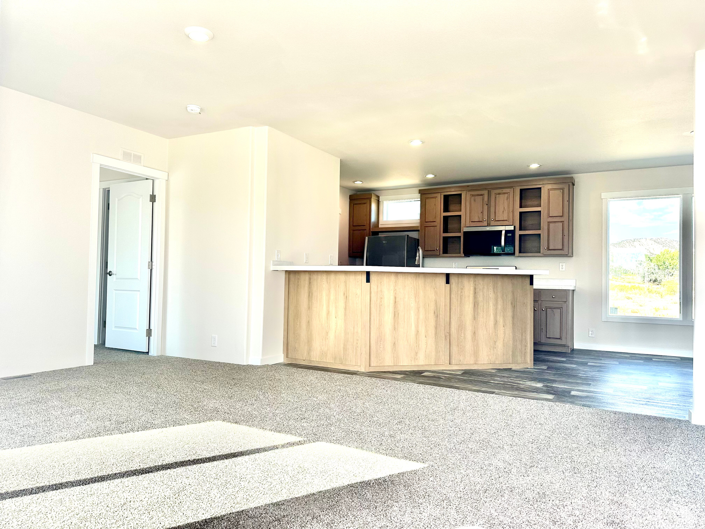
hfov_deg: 71.6
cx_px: 352
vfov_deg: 56.8
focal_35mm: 24
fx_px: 489
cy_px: 264
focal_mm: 6.86
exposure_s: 1/654
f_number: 1.78
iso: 80
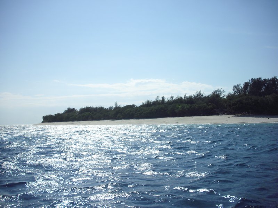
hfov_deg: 49.0
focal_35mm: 38
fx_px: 305
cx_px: 139
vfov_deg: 37.7
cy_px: 104
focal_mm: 6.2
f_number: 8
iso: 100
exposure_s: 1/800
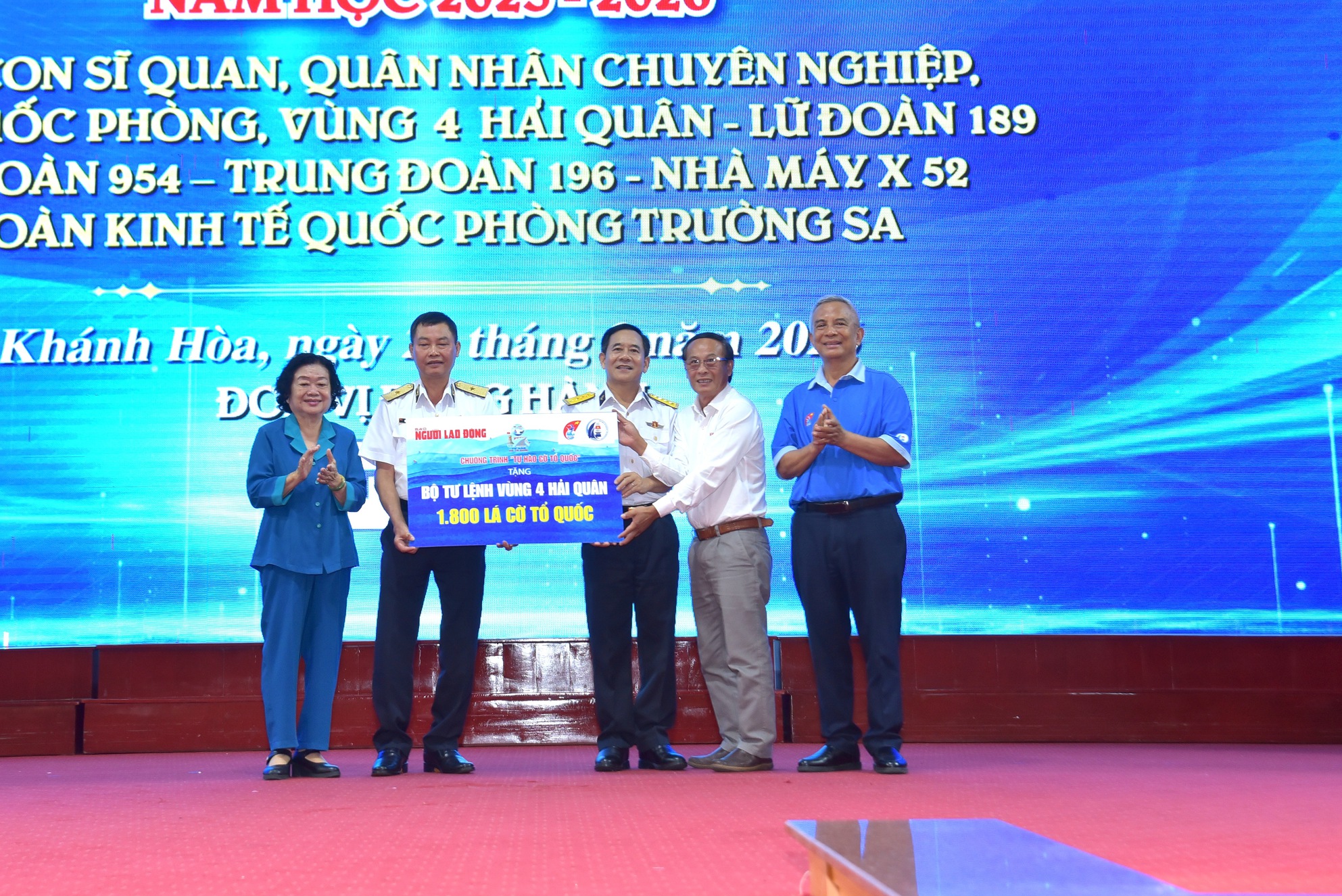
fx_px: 1827
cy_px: 336
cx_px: 573
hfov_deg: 40.2
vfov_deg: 27.5
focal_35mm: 49
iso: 1000
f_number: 5.6
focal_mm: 38
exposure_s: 1/125
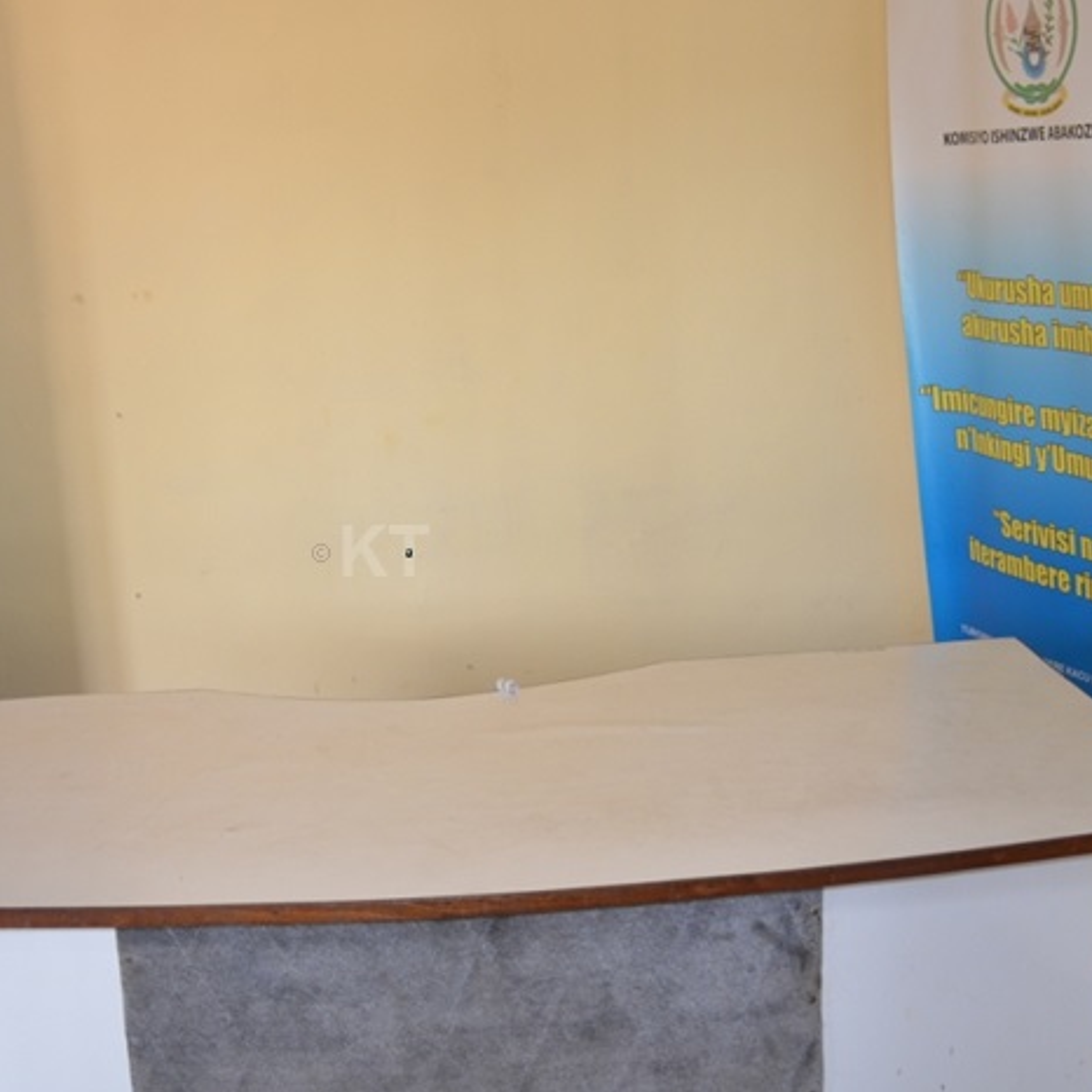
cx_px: 385
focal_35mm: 47
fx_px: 1677
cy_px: 552
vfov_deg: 36.1
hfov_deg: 35.8
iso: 500
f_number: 3.8
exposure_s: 1/60
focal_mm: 24
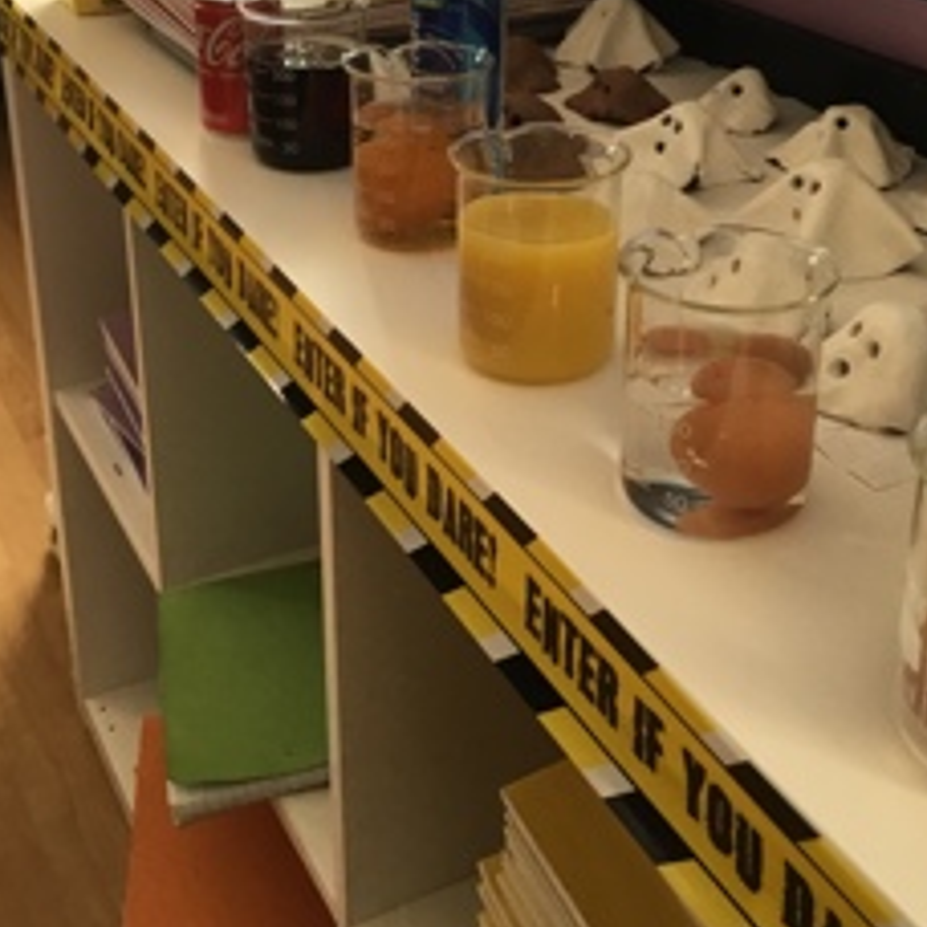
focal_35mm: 48
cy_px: 187
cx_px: 581
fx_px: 1454
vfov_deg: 34.3
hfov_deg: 35.2
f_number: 2.4
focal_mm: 3.3
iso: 50
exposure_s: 1/33
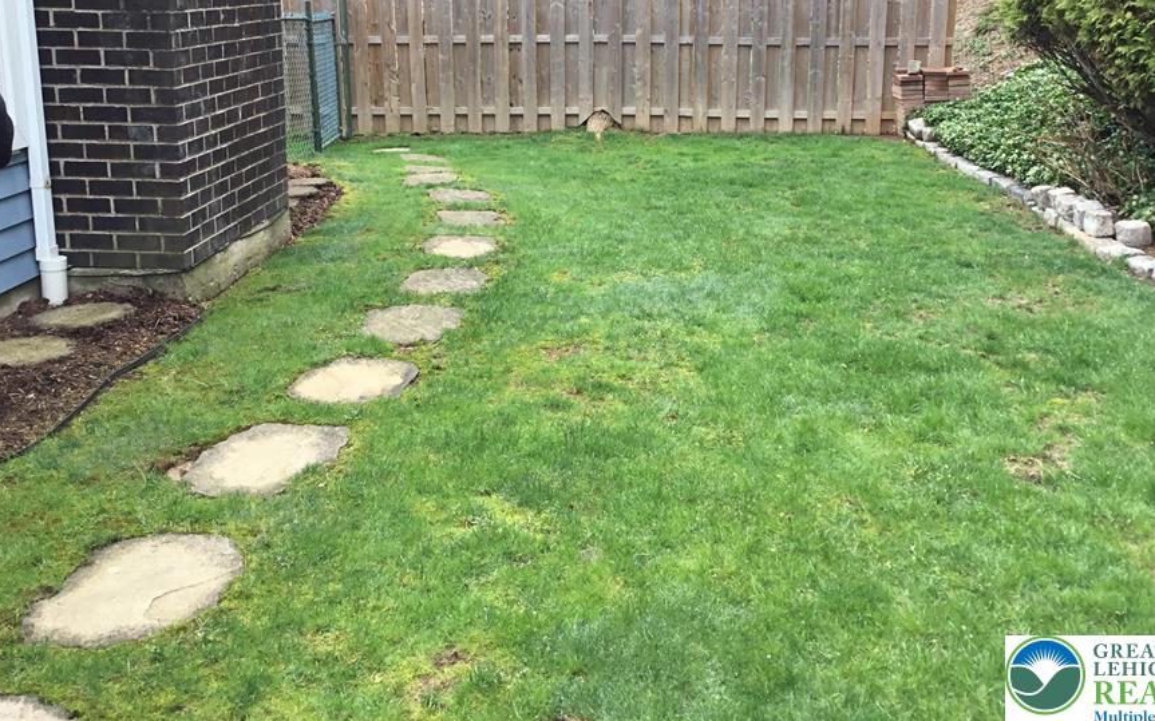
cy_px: 211
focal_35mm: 39
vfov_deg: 32.3
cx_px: 593
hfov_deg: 50.4
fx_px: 1227
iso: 25
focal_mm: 3.3
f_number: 2.4
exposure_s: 1/326
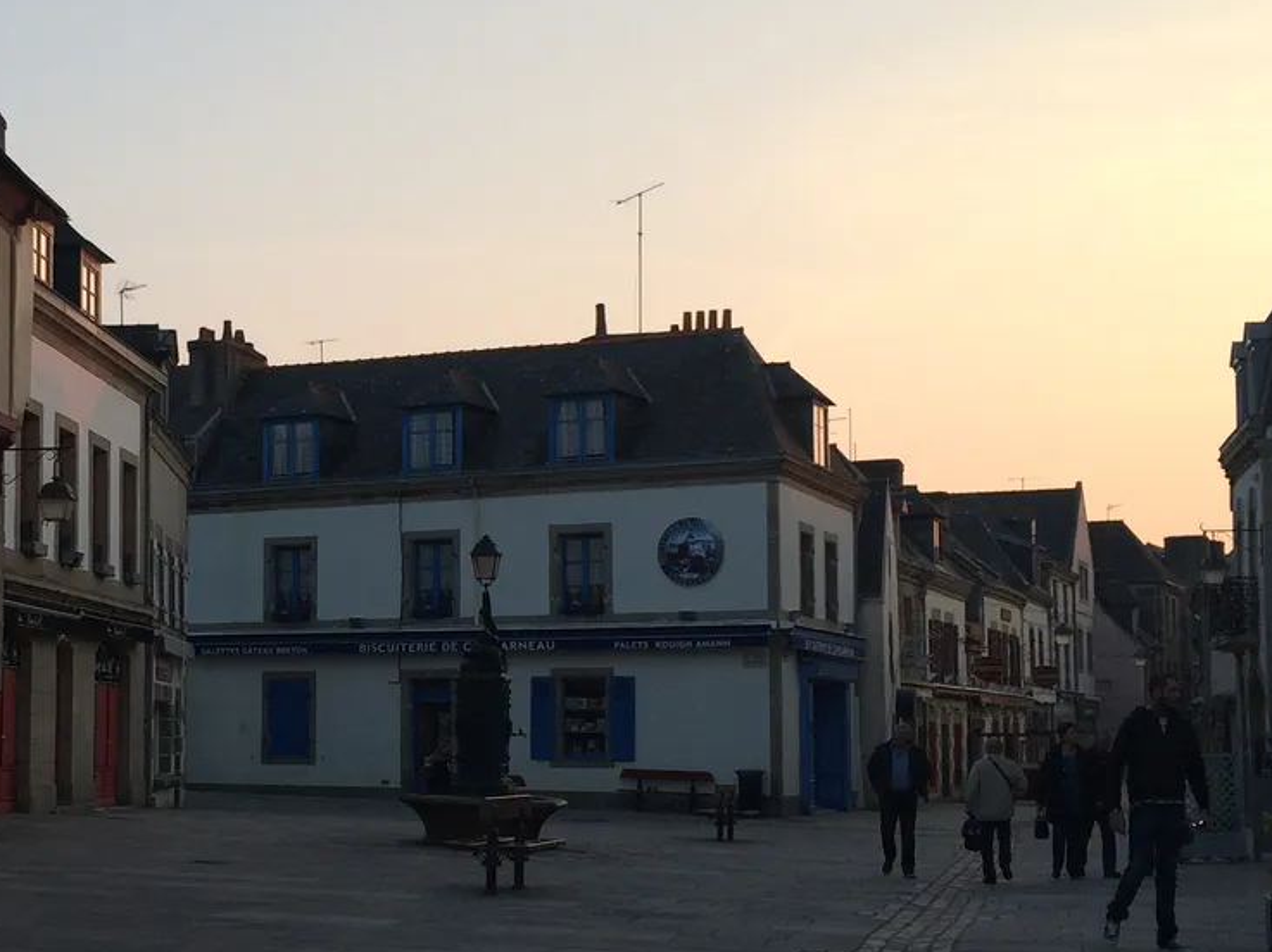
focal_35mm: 63
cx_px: 181
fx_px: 2314
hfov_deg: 29.7
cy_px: 559
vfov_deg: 23.2
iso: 32
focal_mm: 4.15
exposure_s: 1/451
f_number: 2.2
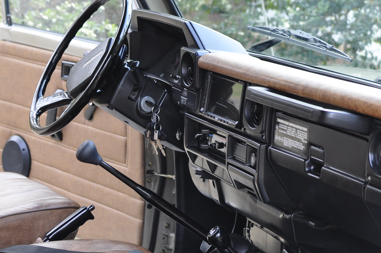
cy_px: 134
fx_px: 982
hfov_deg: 21.9
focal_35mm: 93
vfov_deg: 14.7
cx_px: 251
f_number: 4
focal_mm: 35
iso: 400
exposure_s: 1/60
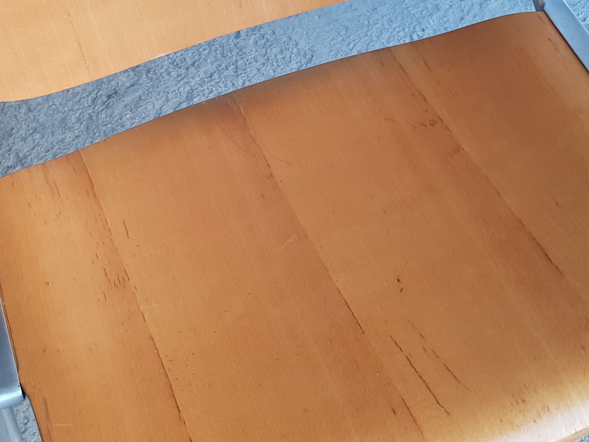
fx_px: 613
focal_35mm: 36
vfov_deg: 39.5
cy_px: 264
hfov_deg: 51.3
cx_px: 267
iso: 50
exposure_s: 1/50
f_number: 1.7
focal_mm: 4.2
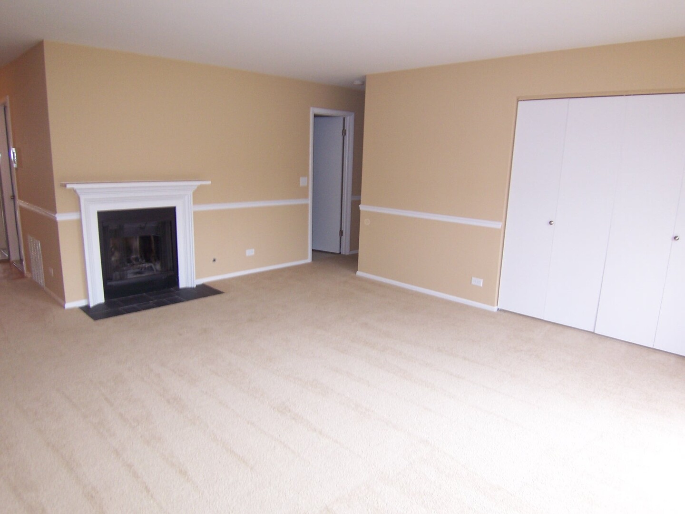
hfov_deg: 73.9
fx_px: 455
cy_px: 257
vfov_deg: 58.9
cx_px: 342
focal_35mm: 23
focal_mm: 3.8
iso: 80
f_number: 2.8
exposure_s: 1/30
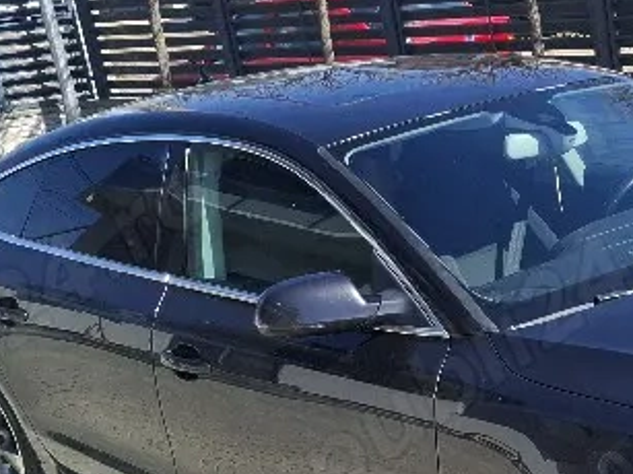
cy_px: 348
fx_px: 1371
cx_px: 660
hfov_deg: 24.6
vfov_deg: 19.5
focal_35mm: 75
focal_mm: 5.54
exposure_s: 1/1429
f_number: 1.8
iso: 50
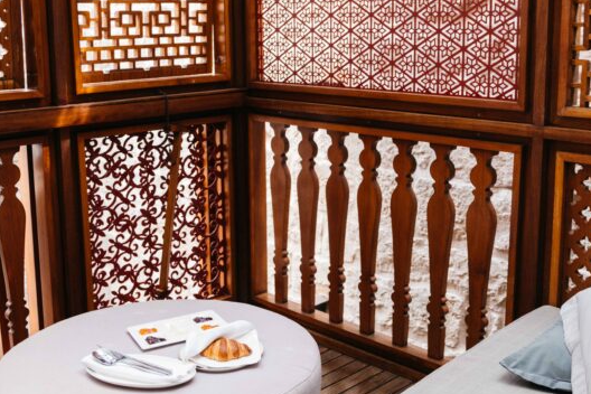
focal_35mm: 47
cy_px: 150
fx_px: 772
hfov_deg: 41.9
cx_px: 296
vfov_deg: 28.6
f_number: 3.2
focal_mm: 20.6
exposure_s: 1/125
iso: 400
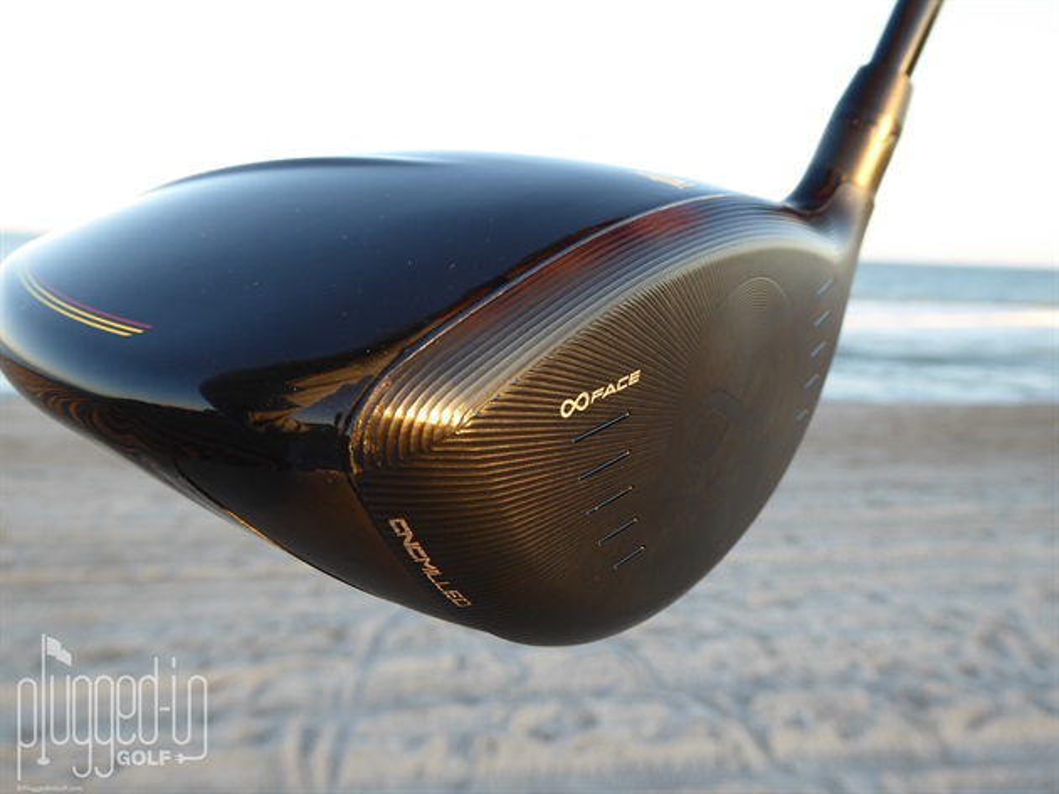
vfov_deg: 39.6
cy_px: 397
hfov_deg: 51.4
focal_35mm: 36
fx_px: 1101
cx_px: 530
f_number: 3.7
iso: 100
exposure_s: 1/60
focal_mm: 6.3
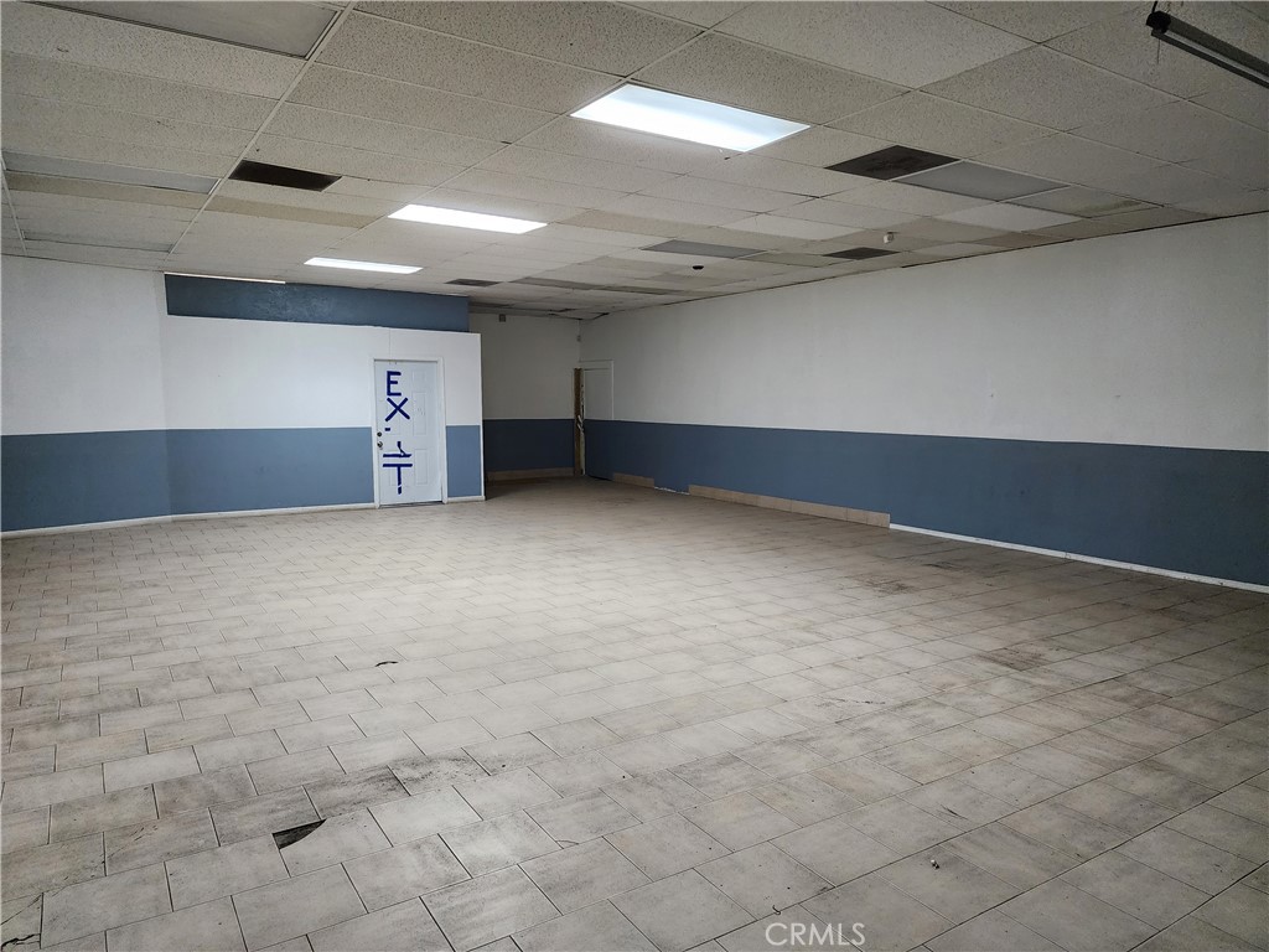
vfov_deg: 58.9
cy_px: 476
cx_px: 634
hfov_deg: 73.9
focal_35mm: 23
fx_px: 843
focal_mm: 6.4
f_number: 1.8
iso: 800
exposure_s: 1/120
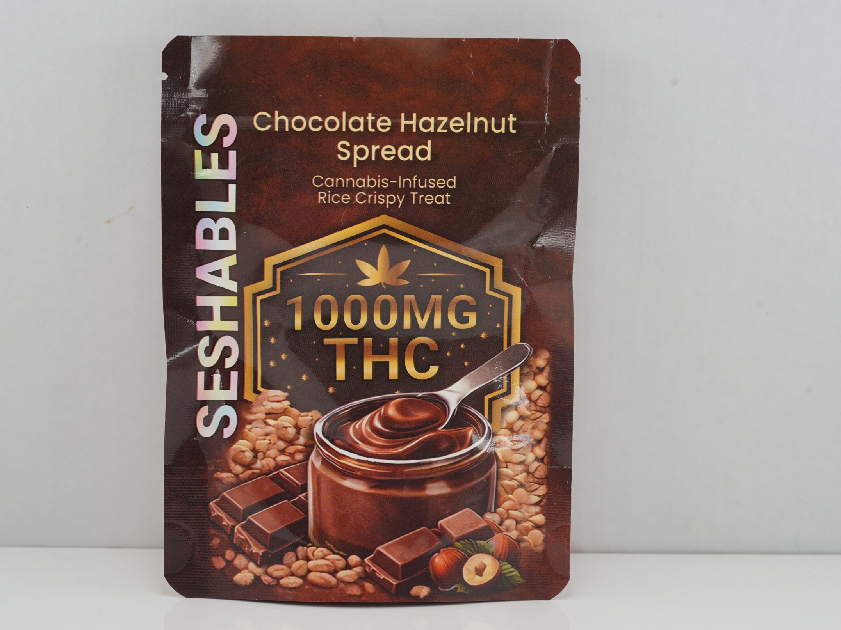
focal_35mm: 80
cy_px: 311
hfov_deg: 24.4
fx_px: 1943
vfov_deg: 18.4
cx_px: 367
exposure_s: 1/40
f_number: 10
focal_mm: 70
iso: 100
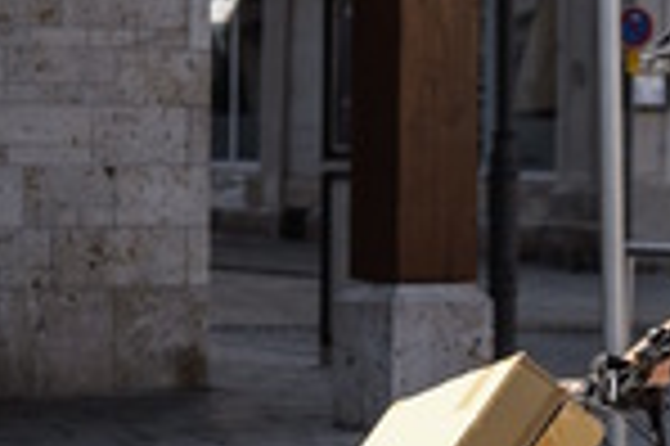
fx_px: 2677
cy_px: 367
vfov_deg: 9.5
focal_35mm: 144
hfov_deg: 14.1
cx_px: 668
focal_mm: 35
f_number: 2
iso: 50
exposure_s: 1/1000
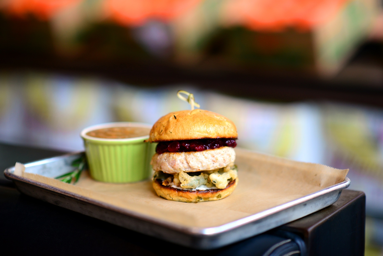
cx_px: 192
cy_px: 128
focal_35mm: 85
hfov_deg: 23.9
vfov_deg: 16.1
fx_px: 905
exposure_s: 1/250
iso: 640
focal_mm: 85
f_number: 2
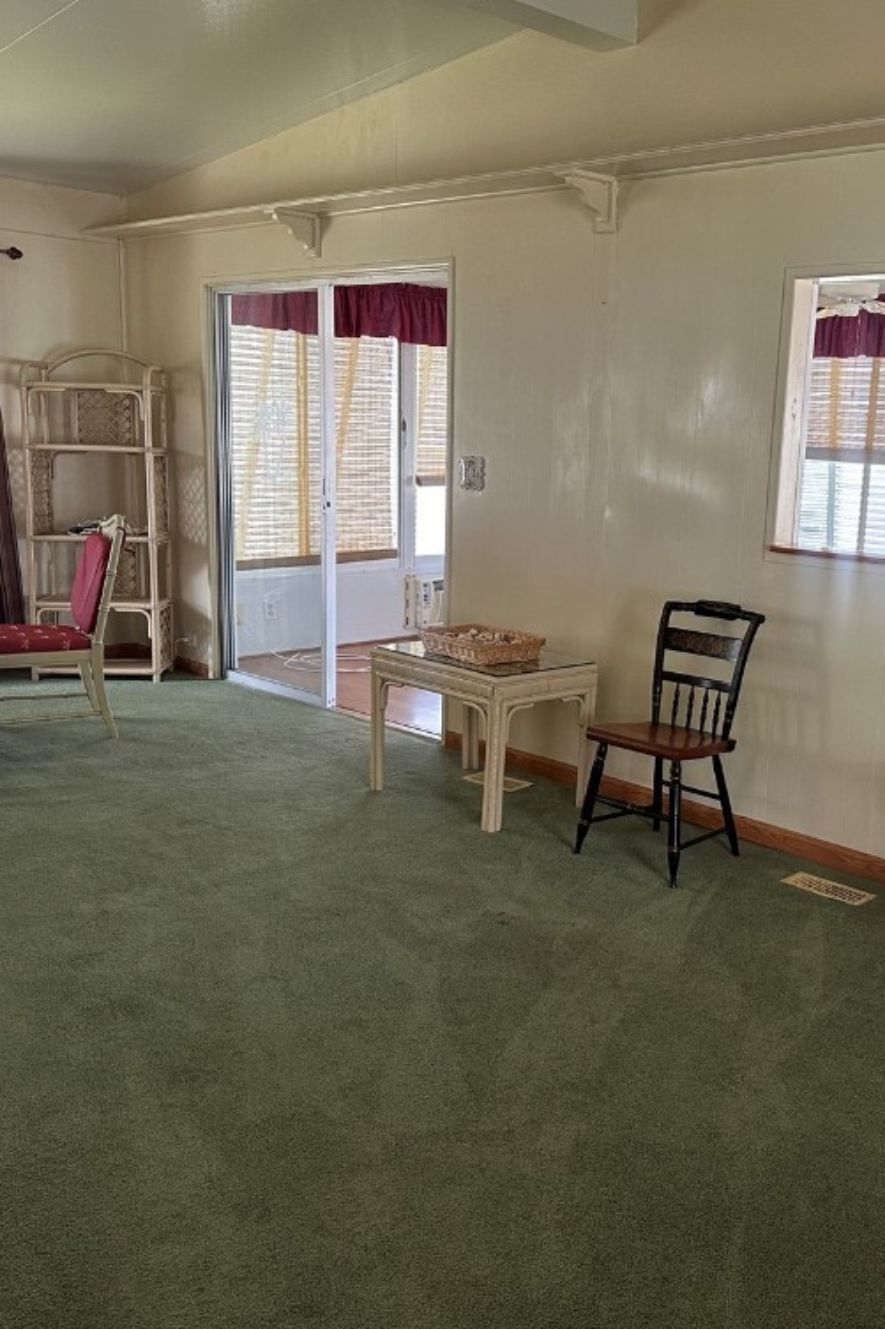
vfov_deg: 55.8
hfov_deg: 38.3
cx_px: 608
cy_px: 666
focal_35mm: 34
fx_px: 1254
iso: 200
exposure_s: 1/120
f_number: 1.78
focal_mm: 6.86
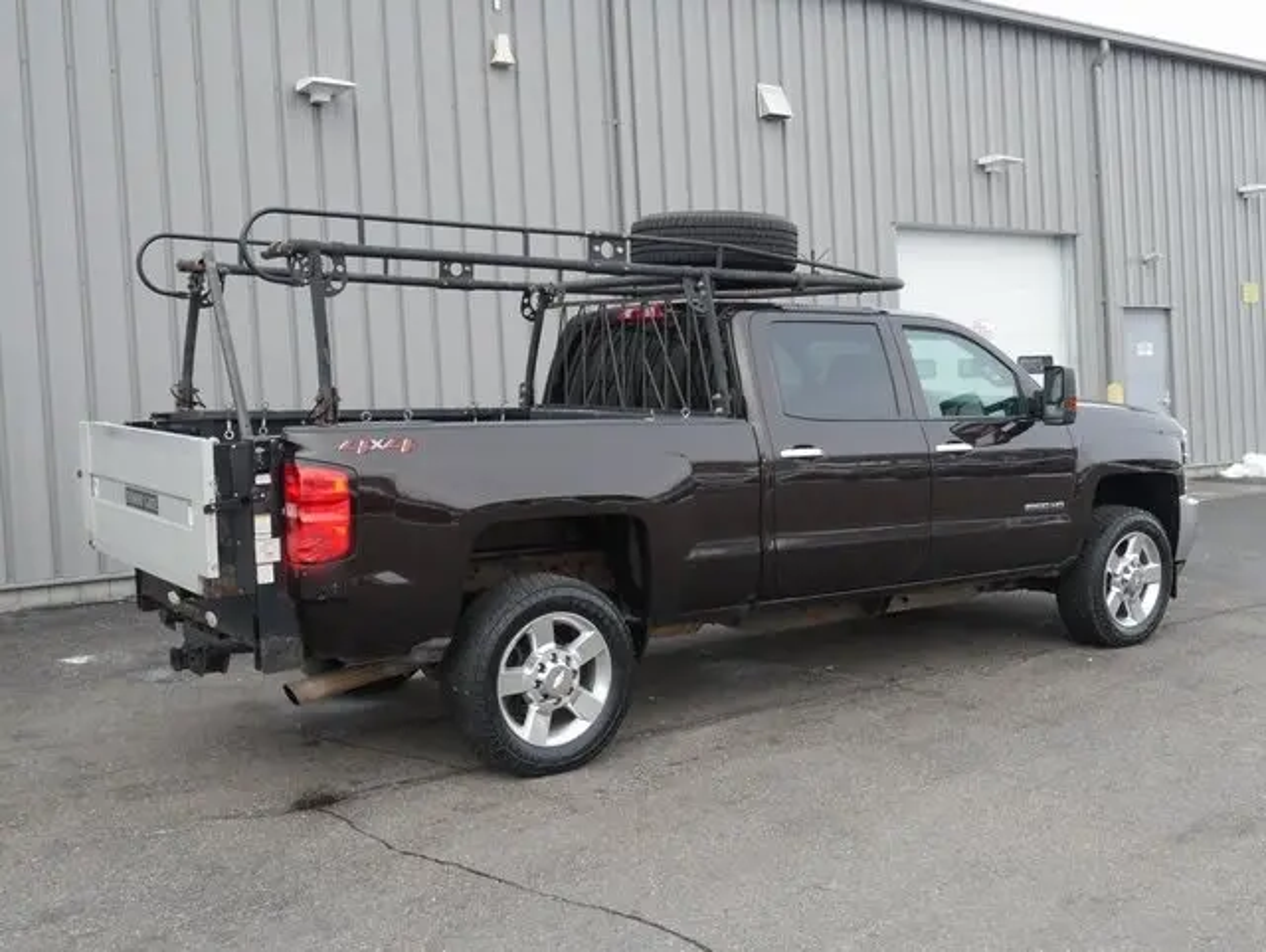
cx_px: 633
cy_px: 476
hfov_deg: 48.9
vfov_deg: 37.8
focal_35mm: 38
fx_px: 1391
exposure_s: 1/60
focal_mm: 19
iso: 400
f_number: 10
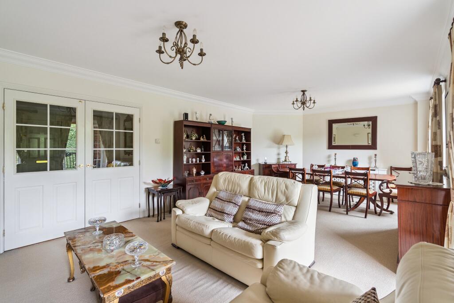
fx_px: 202
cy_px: 152
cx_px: 227
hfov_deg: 96.7
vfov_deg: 73.8
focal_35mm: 16
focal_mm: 16
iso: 640
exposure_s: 1/20
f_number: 5.6
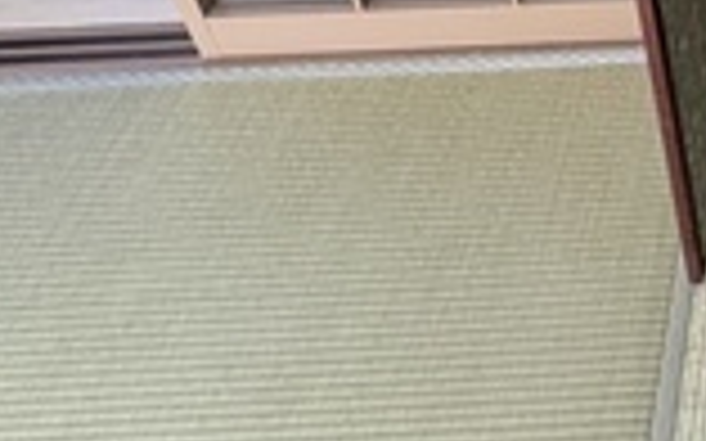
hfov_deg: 30.4
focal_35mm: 53
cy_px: -477
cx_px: 913
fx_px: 1019
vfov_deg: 16.9
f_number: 2.2
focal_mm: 2.22
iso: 250
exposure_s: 1/60
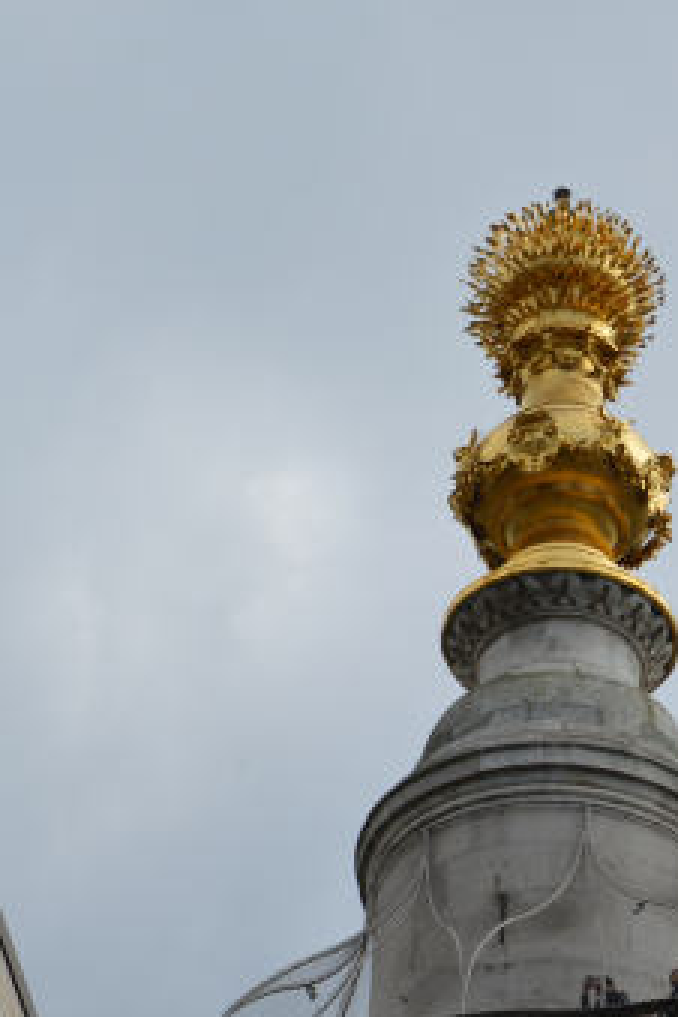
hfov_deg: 4.9
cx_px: 526
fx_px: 7878
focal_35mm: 279
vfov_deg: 7.4
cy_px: 435
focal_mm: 105
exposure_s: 1/250
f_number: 8
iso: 100
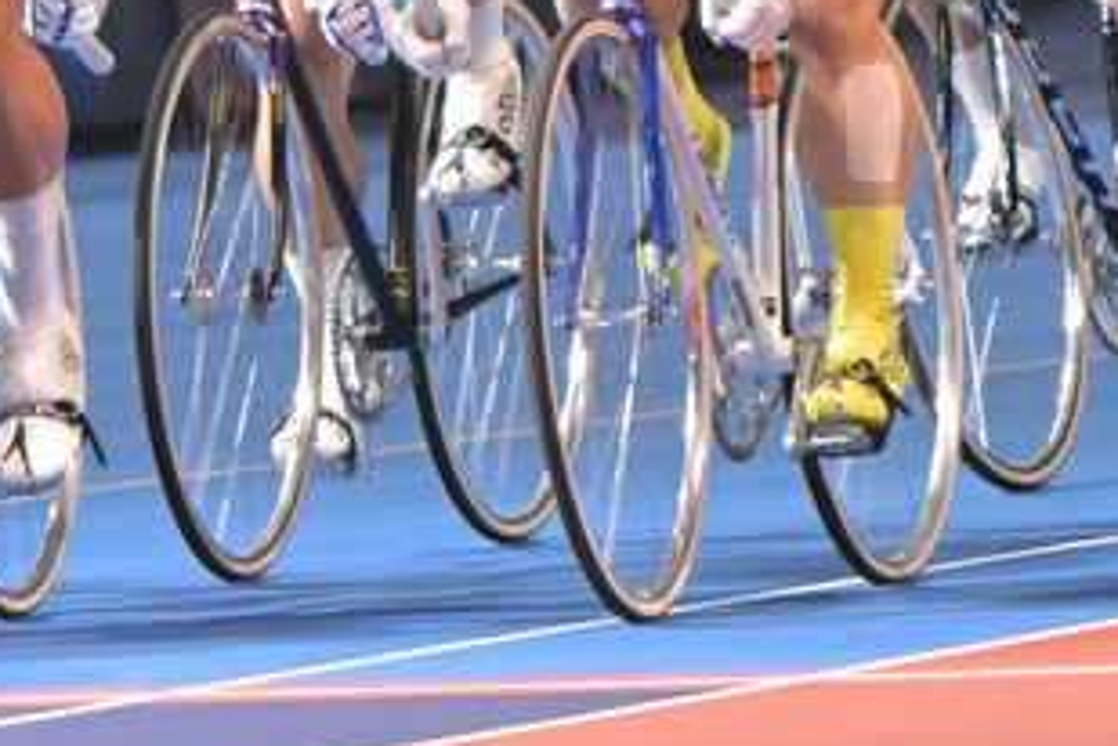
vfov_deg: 1.7
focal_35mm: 790
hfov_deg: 2.6
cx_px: -224
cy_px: 190
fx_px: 24532
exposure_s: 1/400
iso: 3200
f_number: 5.6
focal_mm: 122
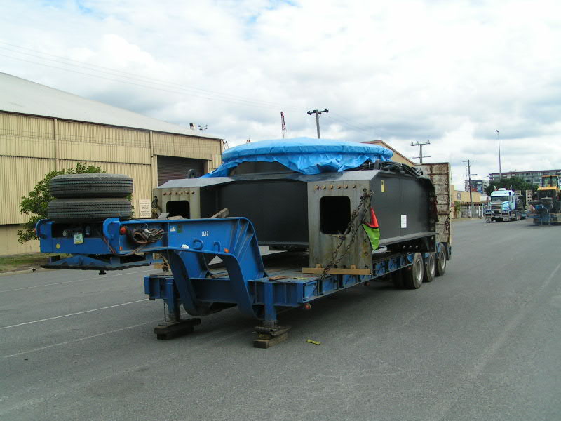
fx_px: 616
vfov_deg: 37.7
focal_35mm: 38
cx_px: 280
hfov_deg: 49.0
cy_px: 210
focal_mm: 5.8
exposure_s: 1/320
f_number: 5.6
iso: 50
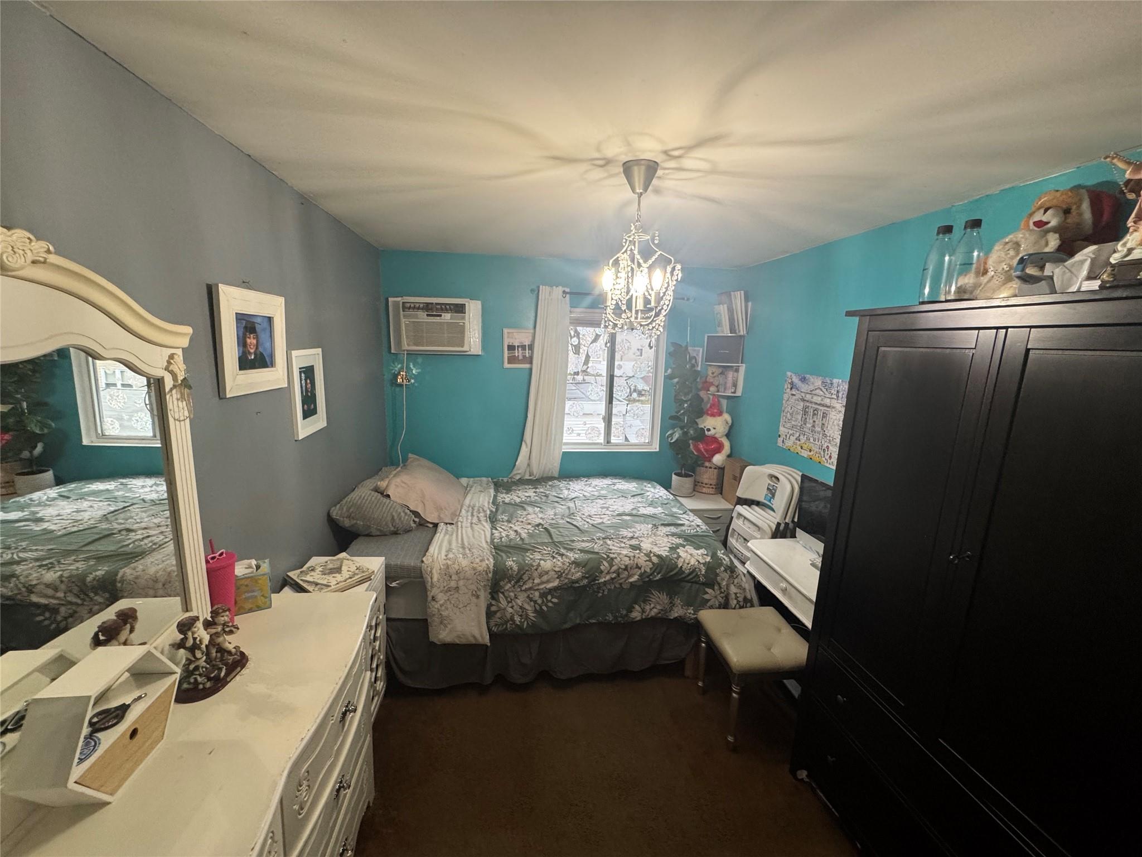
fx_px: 462
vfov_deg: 85.7
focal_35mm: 14
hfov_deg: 102.1
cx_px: 571
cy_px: 428
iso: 250
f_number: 2.2
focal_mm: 2.22
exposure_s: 1/60
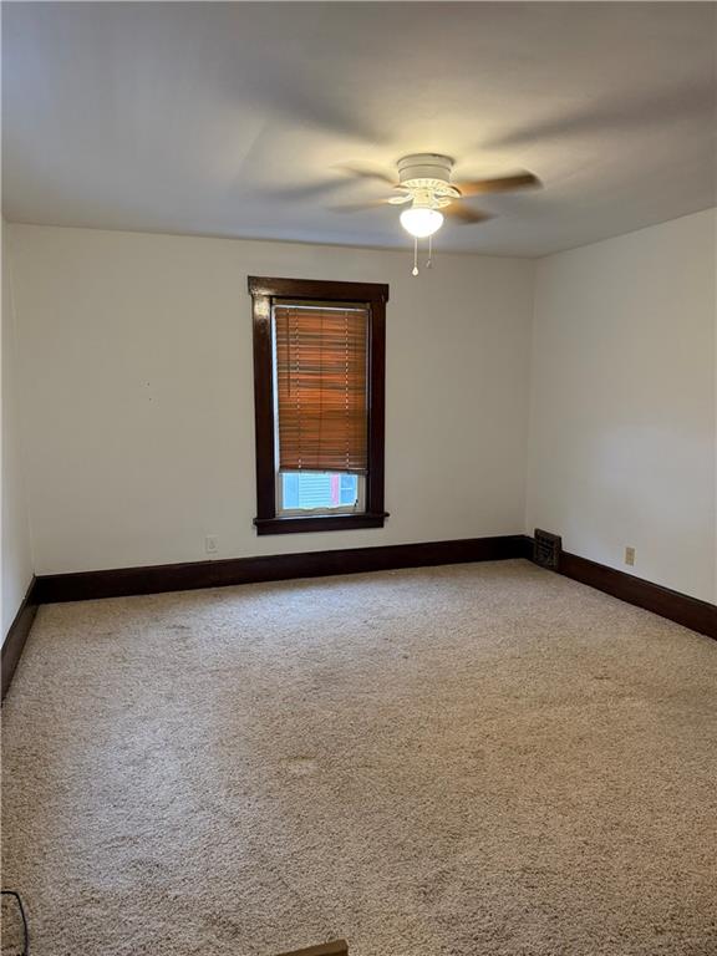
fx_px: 663
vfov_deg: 71.6
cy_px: 478
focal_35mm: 24
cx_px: 358
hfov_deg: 56.8
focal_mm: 6.76
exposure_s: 1/60
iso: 500
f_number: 1.78
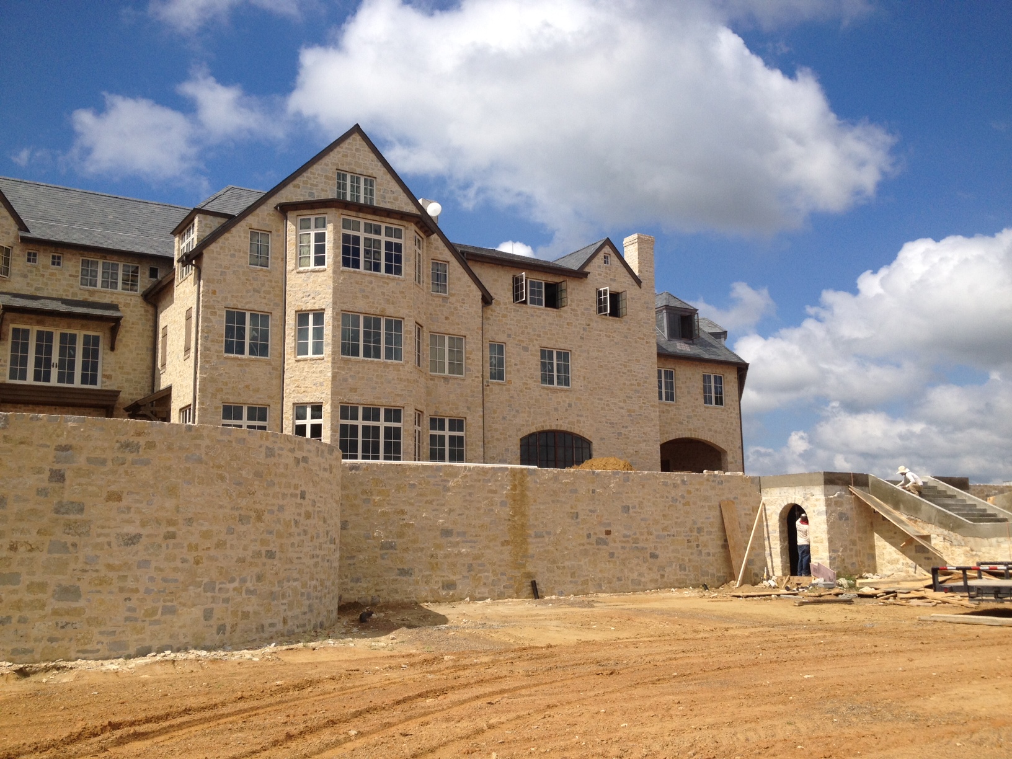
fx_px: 1023
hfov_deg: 52.6
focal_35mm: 35
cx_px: 506
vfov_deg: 40.7
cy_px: 380
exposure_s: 1/2907
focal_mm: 4.28
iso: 64
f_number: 2.4
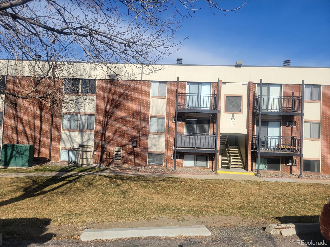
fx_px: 248
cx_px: 165
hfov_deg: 67.3
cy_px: 124
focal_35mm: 26
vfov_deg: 53.1
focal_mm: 5.4
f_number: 1.8
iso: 40
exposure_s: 1/3185
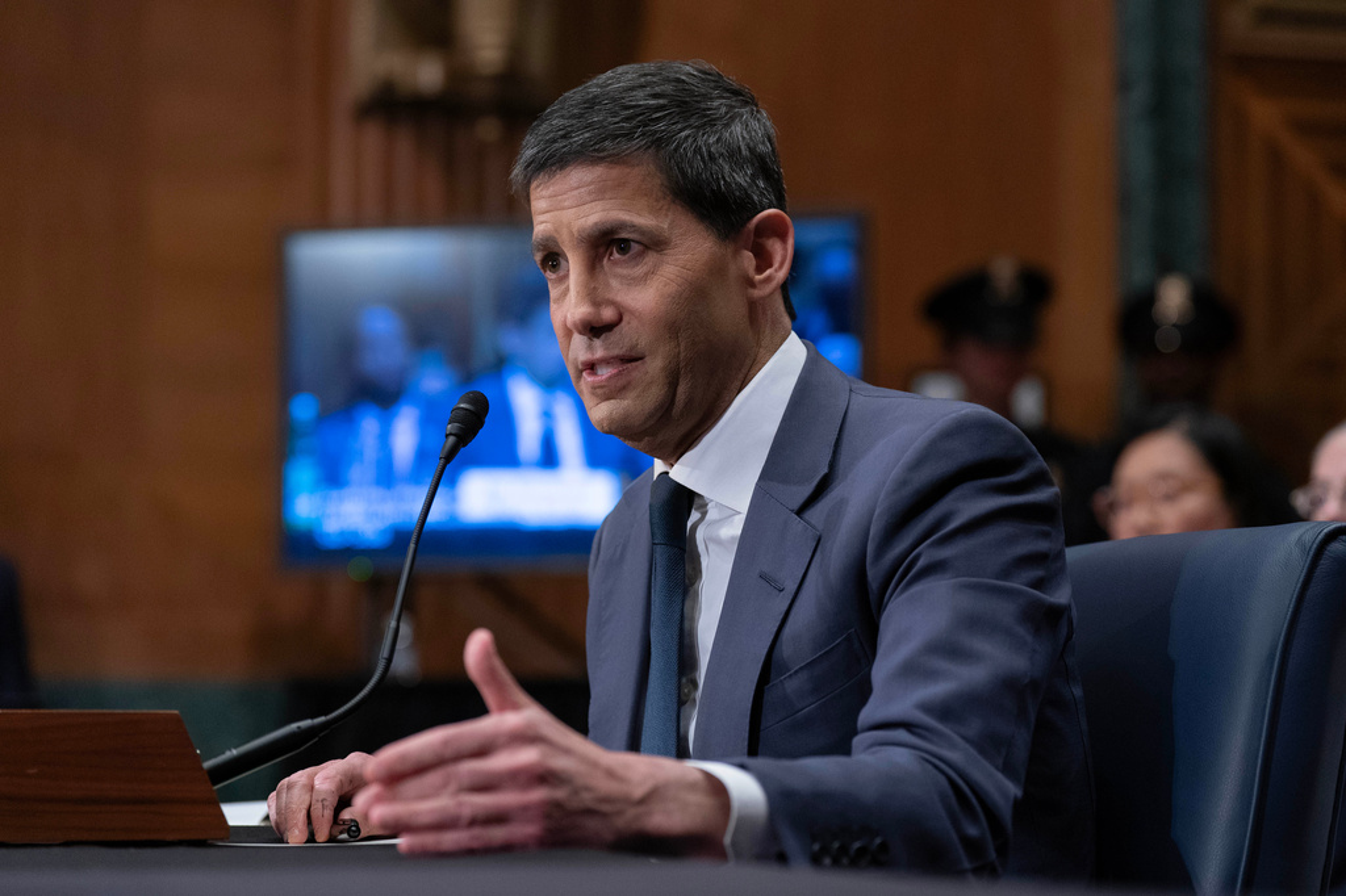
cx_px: 673
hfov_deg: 22.9
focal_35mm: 89
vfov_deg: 15.3
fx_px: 3326
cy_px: 448
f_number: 3.2
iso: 2500
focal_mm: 89
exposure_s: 1/400
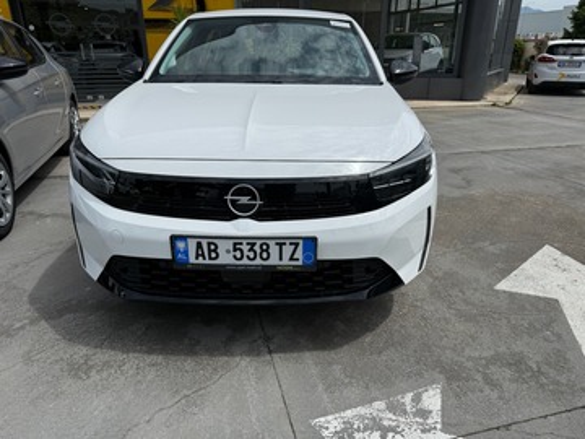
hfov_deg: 71.6
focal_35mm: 24
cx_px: 292
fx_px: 406
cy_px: 220
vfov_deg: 56.8
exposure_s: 1/8130
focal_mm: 6.76
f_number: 1.78
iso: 80
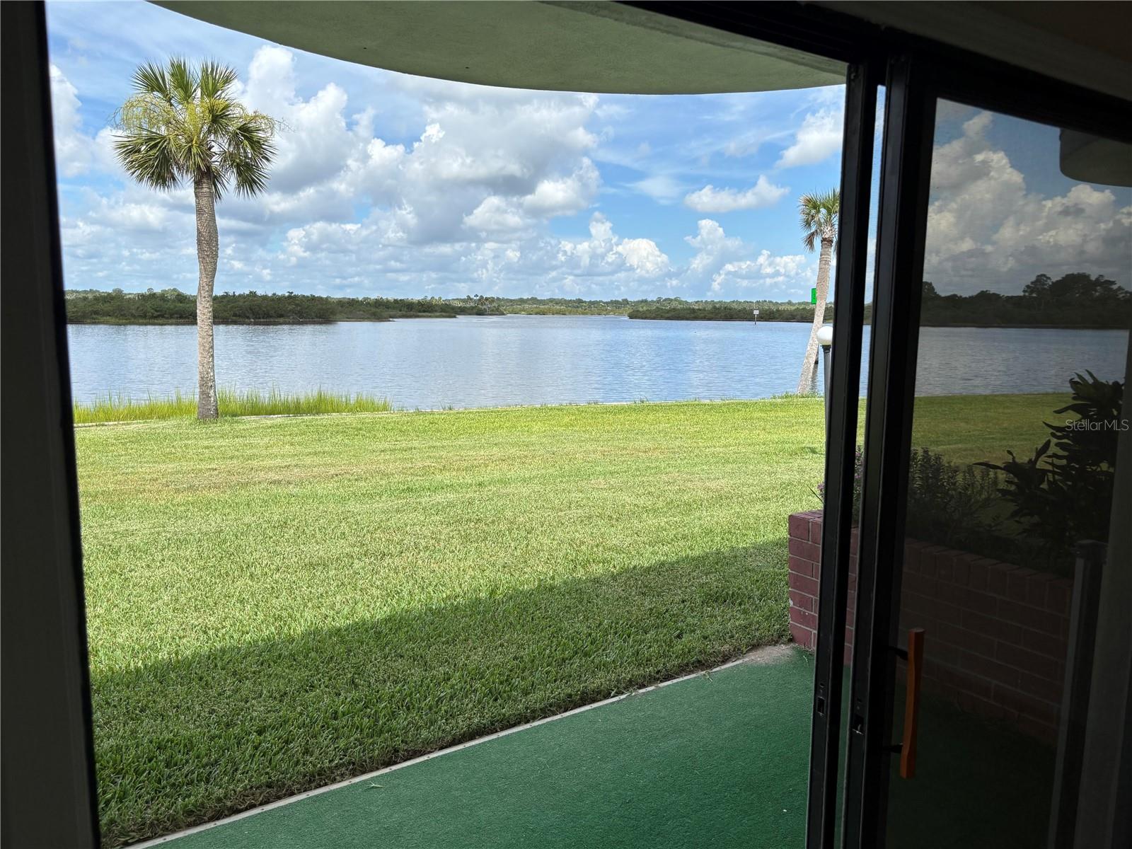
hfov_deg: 67.3
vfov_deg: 53.1
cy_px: 424
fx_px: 850
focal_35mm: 26
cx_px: 566
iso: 50
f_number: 1.6
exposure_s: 1/3650
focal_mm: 5.96
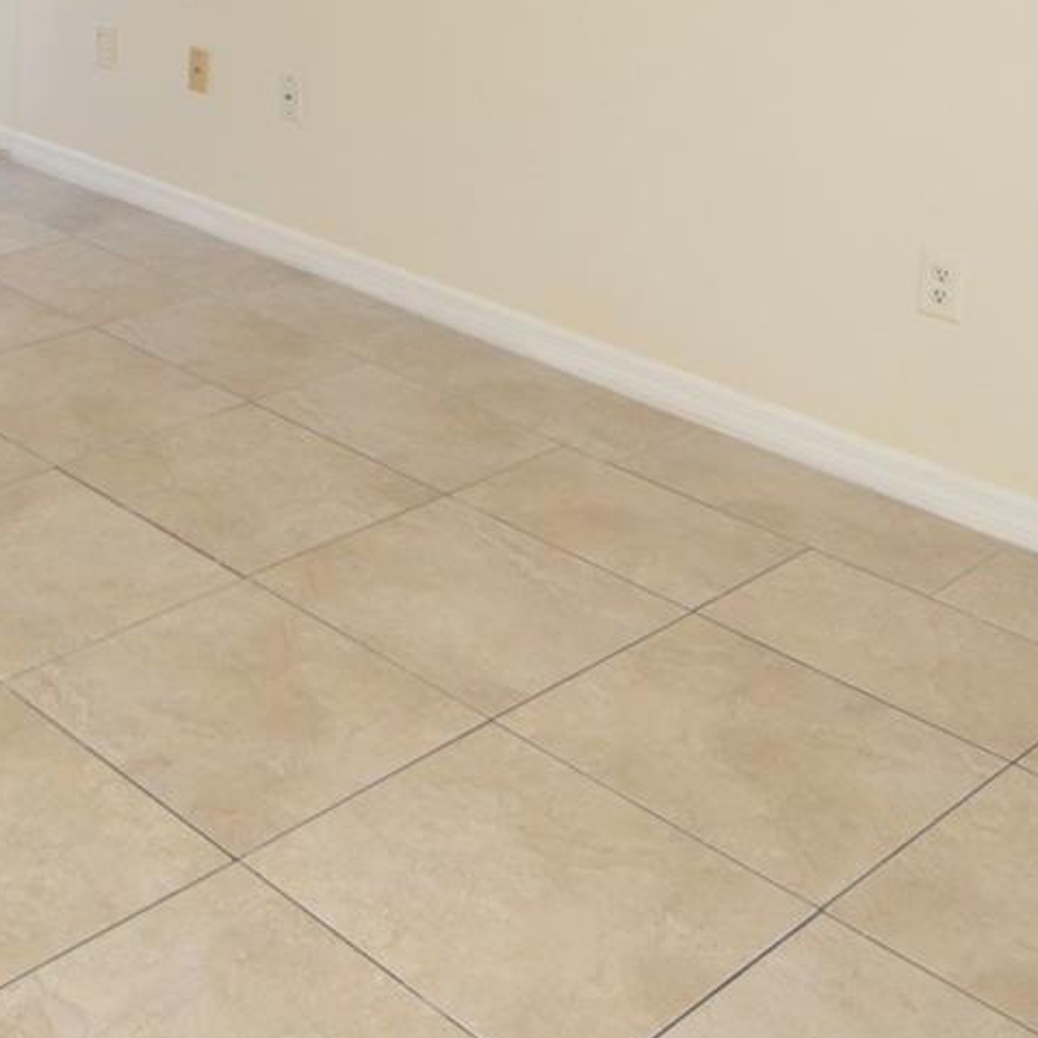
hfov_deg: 31.2
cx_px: 24
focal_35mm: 51
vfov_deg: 30.5
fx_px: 1730
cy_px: -51
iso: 640
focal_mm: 12
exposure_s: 1/60
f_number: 4
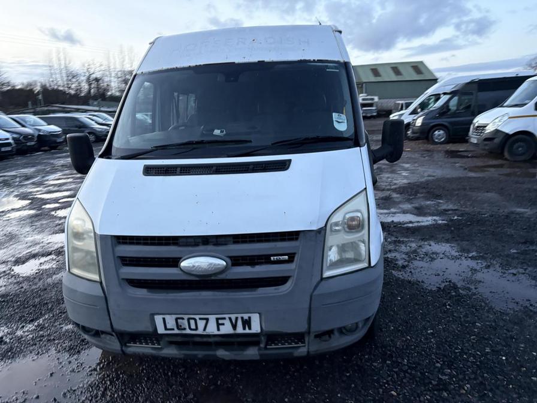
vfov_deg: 53.1
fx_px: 403
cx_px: 268
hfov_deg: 67.3
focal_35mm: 26
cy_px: 202
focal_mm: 5.96
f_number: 1.6
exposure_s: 1/60
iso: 250
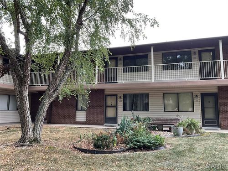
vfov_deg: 48.2
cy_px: 86
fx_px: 191
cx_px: 114
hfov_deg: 61.7
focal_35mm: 29
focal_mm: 3
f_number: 1.8
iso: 50
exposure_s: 1/120
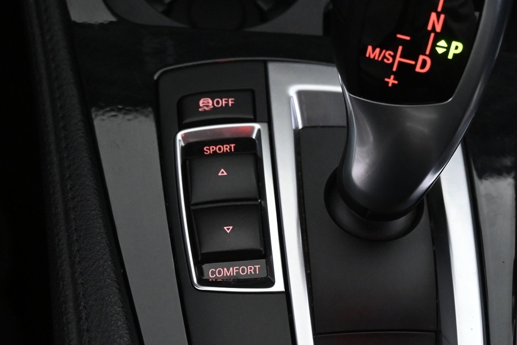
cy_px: 227
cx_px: 382
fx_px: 967
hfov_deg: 29.5
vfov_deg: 20.1
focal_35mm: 67
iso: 2200
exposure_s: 1/40
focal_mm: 24.5
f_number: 4.2
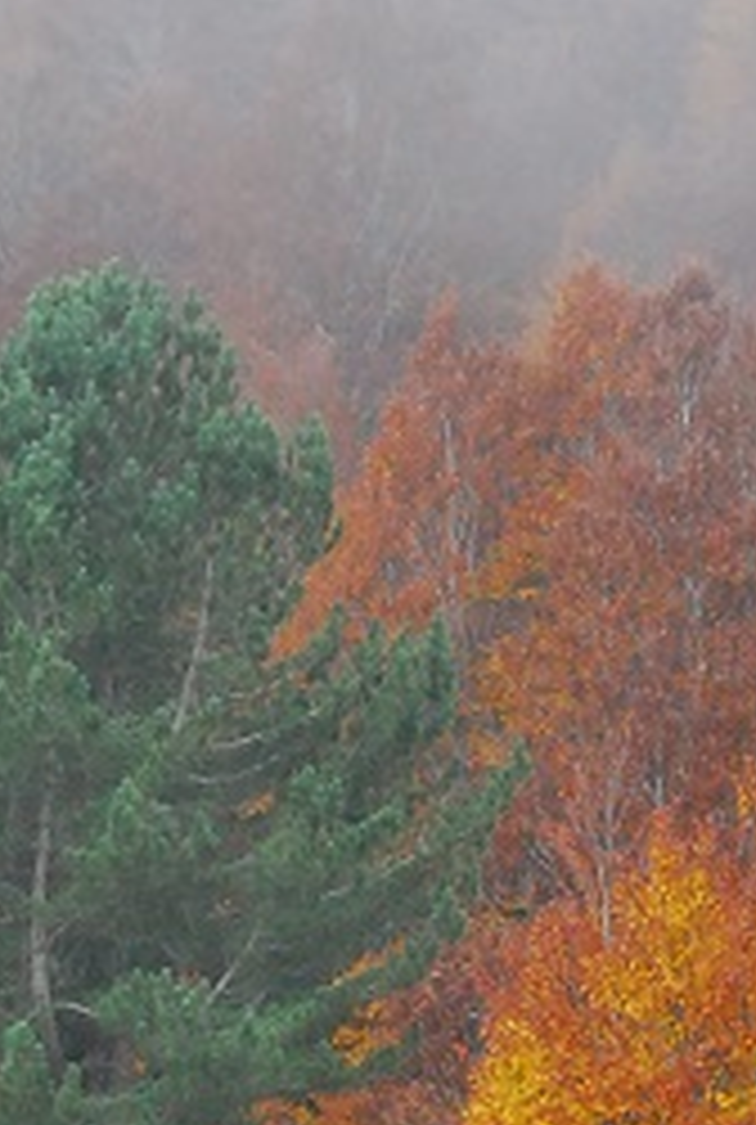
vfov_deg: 4.9
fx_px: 13062
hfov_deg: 3.3
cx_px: 648
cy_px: 943
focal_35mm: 417
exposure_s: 1/250
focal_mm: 80
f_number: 8
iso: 1250
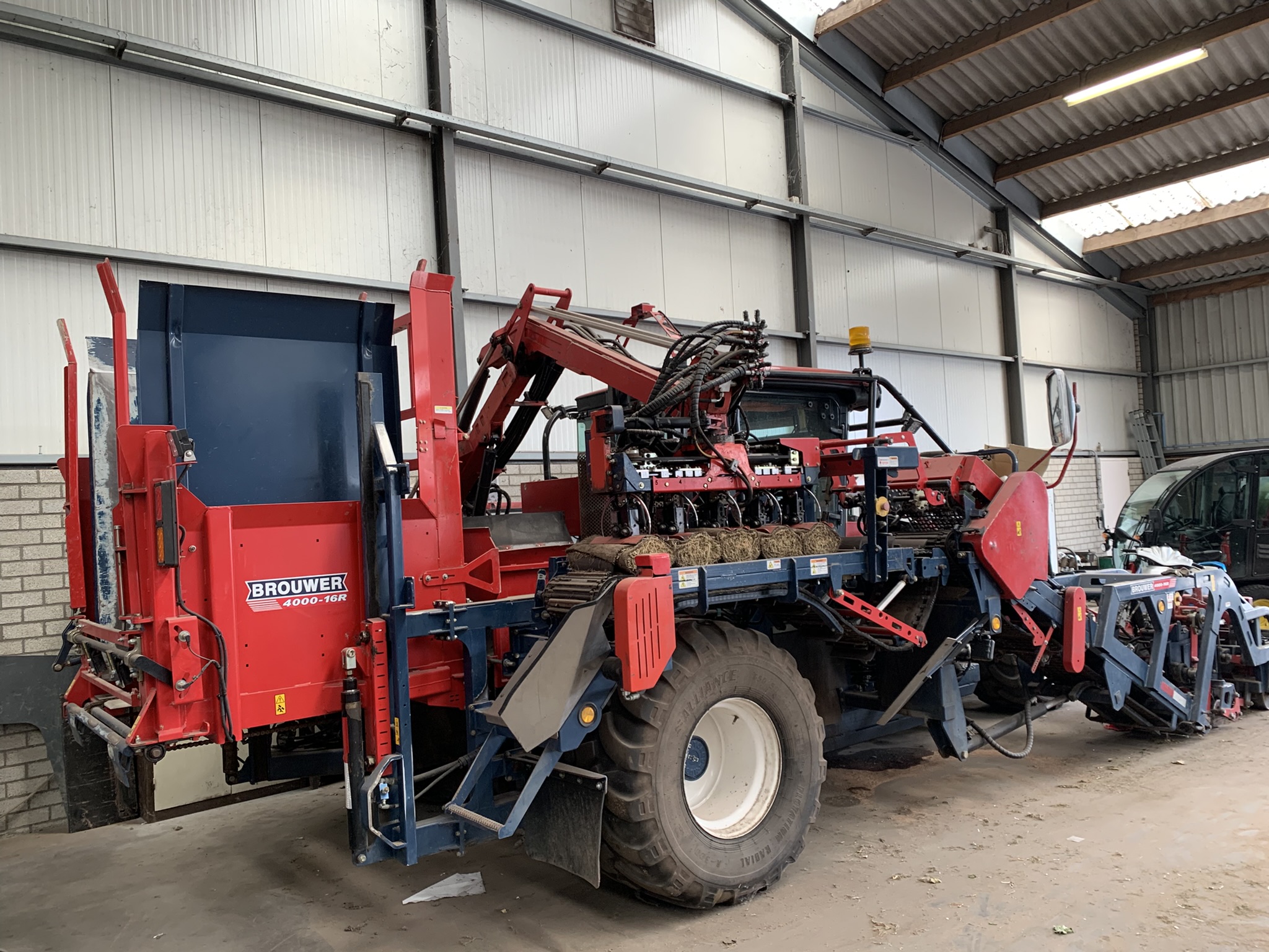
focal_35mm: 26
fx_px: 953
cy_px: 476
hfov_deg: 67.3
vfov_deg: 53.1
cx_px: 634
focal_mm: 4.25
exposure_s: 1/121
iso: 80
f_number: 1.8
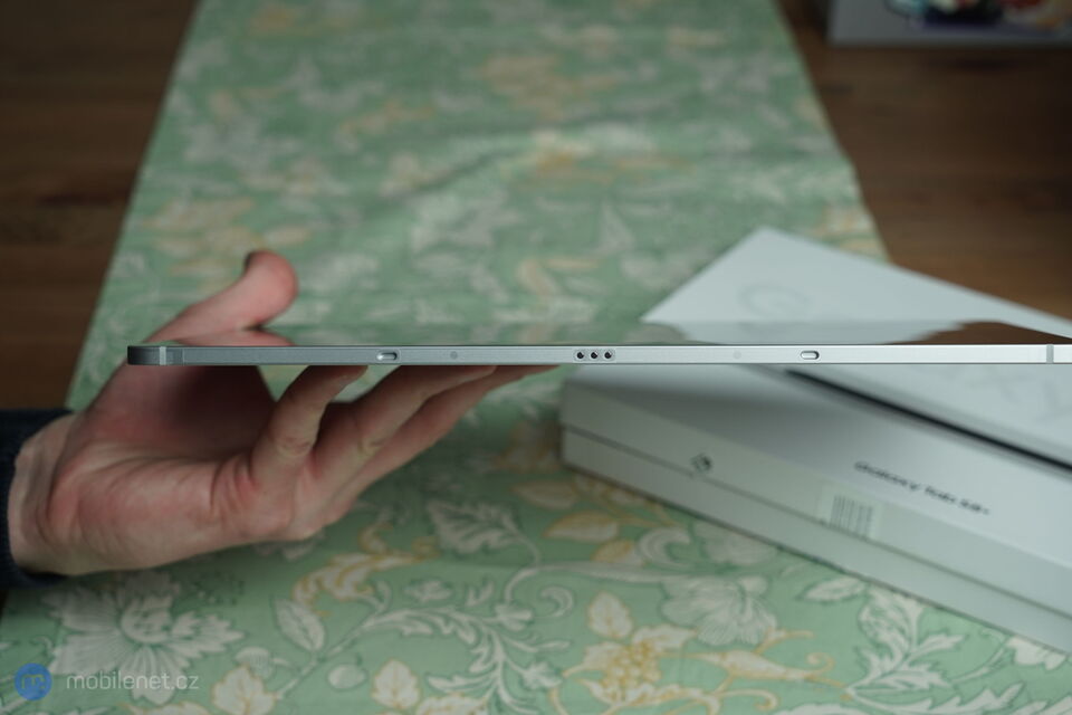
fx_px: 1667
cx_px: 536
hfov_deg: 35.6
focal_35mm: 56
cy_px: 358
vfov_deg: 24.2
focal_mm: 56
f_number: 6.3
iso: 640
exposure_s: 1/160
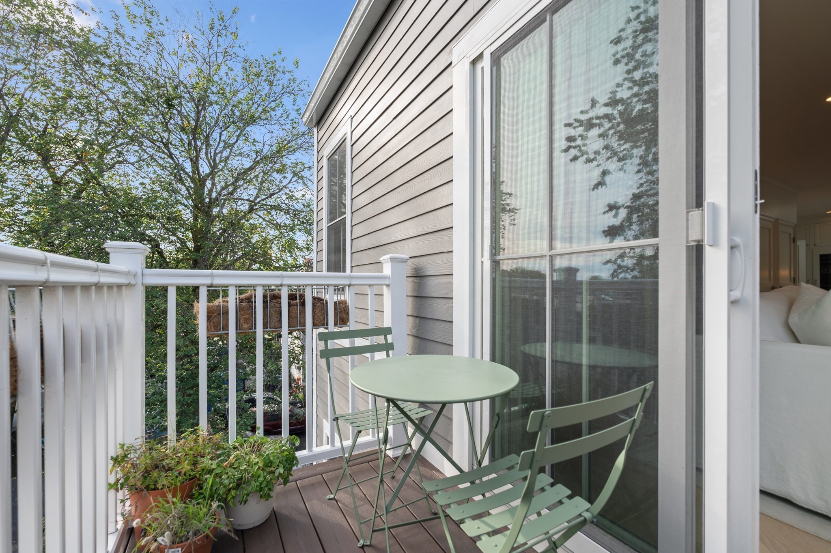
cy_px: 276
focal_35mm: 14
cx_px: 416
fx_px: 323
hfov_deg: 104.3
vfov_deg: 81.1
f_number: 8
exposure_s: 1/60
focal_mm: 14
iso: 100
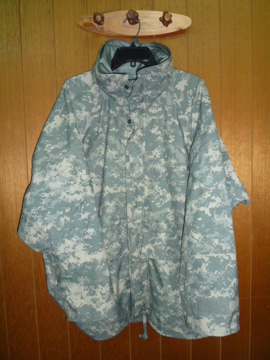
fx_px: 260
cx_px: 135
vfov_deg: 69.4
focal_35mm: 25
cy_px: 180
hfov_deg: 54.9
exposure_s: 1/30
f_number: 3.3
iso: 100
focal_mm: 4.1
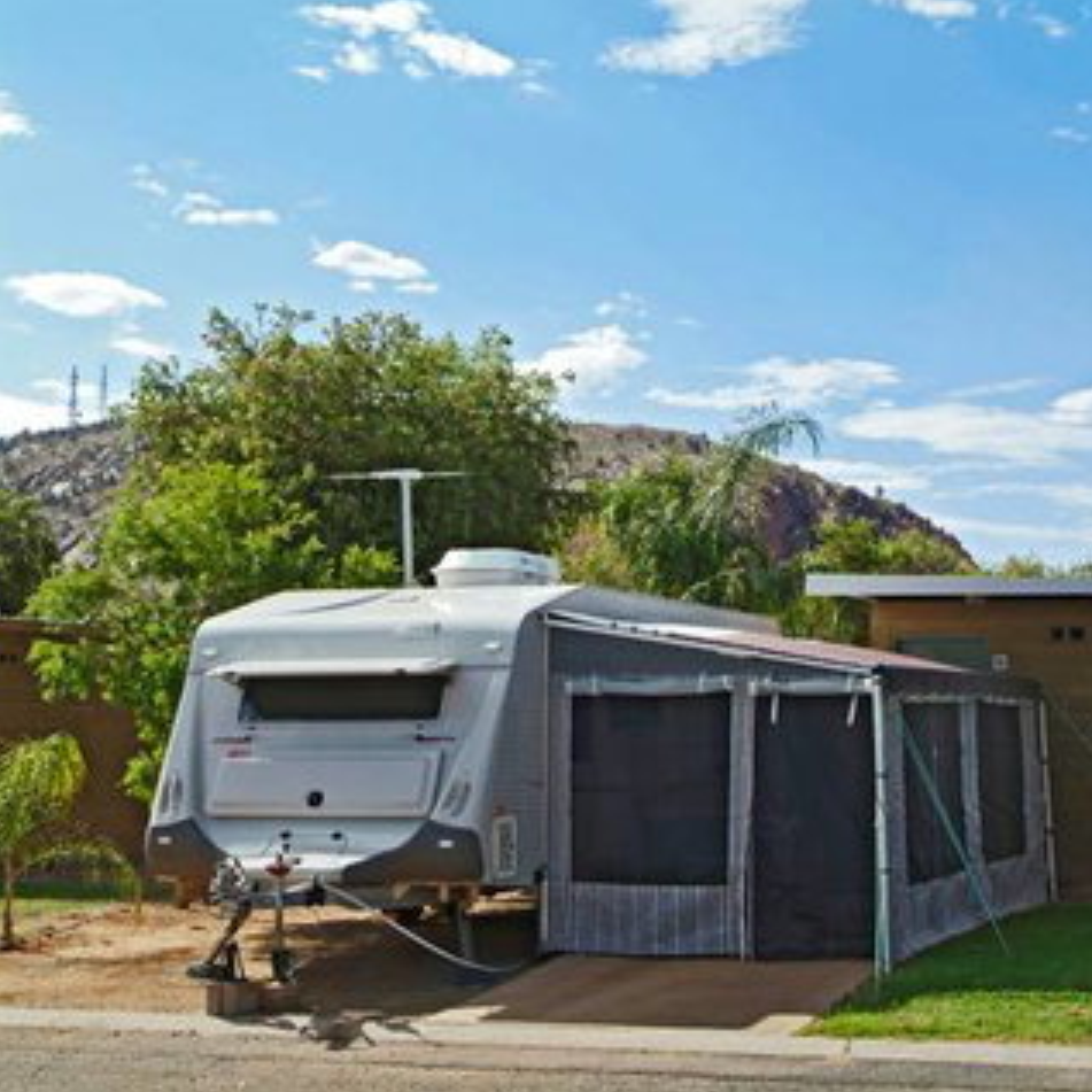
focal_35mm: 49
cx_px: 823
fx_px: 1749
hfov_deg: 33.9
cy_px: 546
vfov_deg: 34.7
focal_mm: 25
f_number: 9.5
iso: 100
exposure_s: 1/125
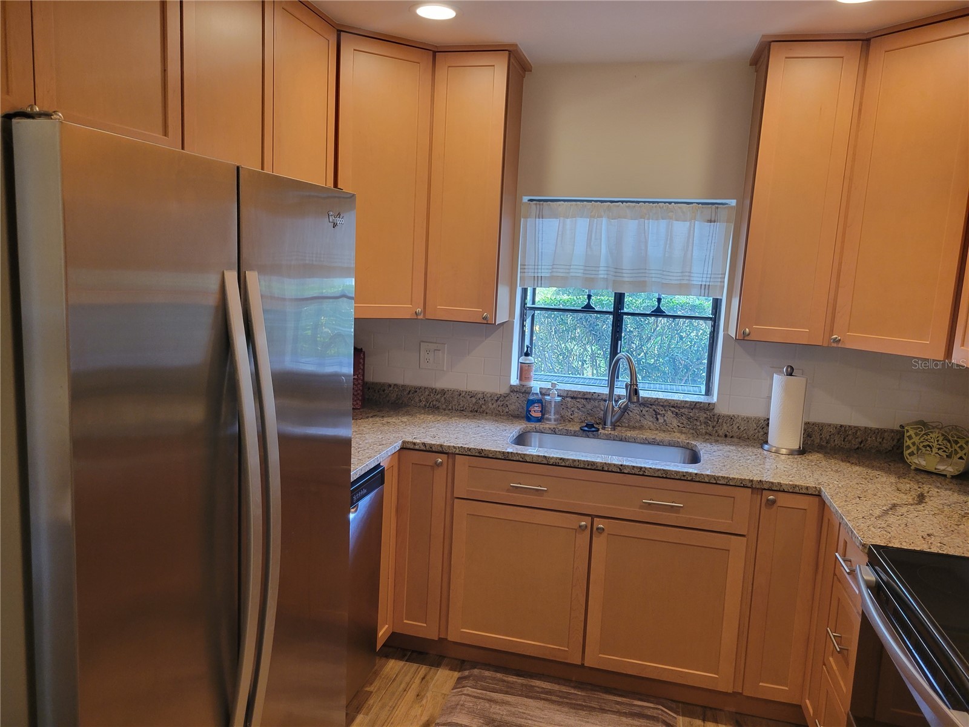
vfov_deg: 53.1
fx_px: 728
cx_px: 484
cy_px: 364
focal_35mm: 26
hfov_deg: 67.3
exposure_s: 1/120
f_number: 1.8
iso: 250
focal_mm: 5.4
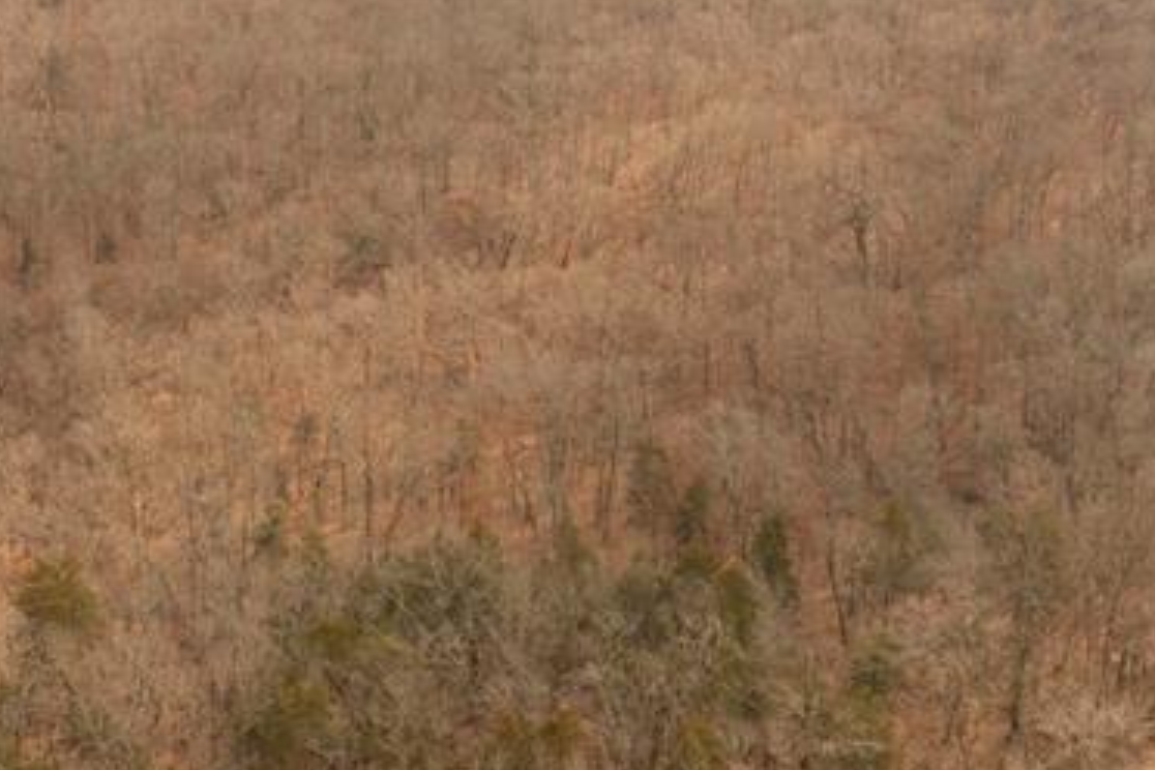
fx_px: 2470
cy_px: 402
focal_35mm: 77
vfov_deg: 17.7
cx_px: 578
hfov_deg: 26.3
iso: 100
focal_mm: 10.26
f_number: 5.6
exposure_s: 1/400
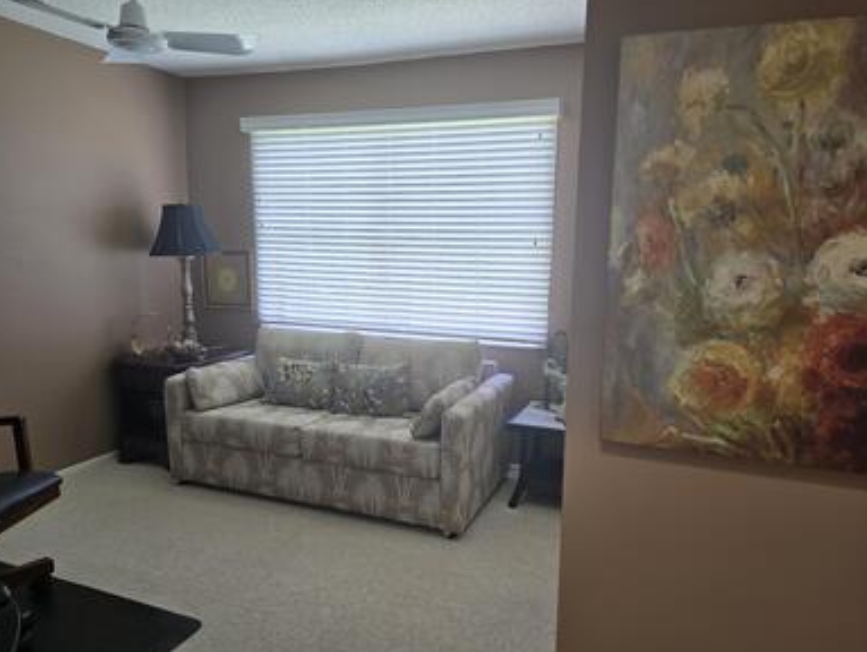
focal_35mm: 24
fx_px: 602
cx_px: 439
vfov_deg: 56.9
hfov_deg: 71.5
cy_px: 328
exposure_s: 1/120
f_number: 1.7
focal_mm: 6.3
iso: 100
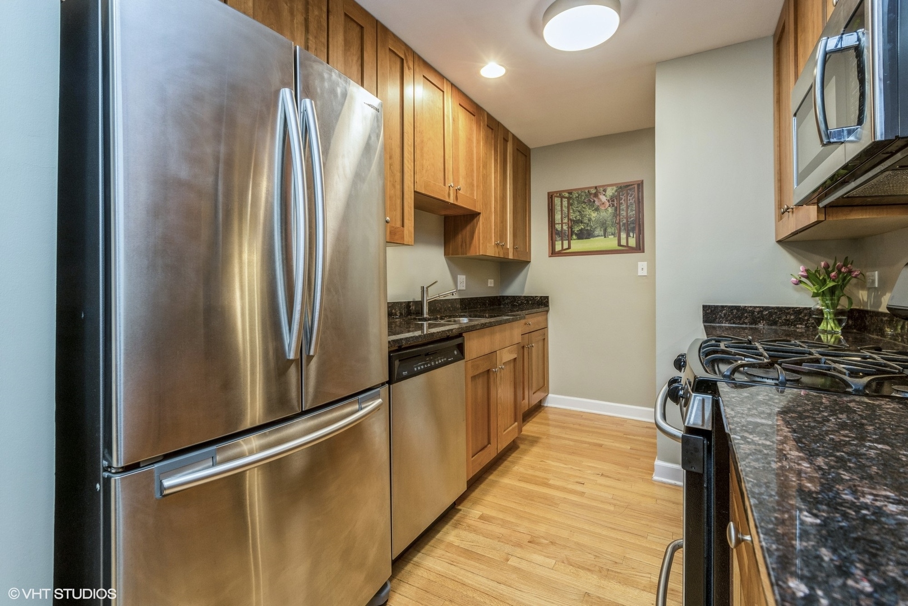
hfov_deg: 96.7
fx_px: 404
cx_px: 454
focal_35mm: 16
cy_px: 303
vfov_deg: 73.8
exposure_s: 1/2.5
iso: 400
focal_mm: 16
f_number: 8
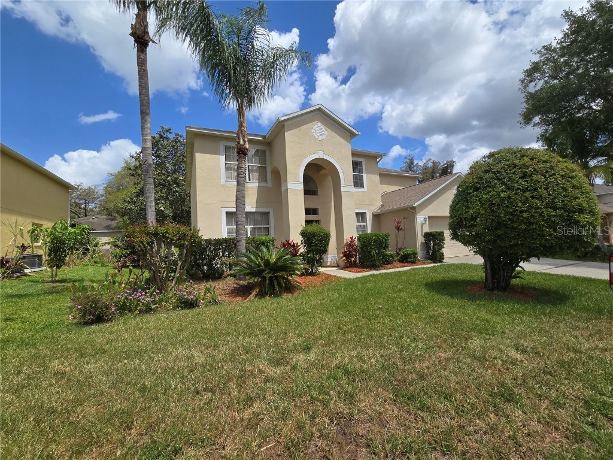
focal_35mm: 13
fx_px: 230
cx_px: 306
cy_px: 230
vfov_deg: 89.9
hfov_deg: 106.2
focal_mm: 2.2
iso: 50
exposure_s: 1/2790
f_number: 2.2
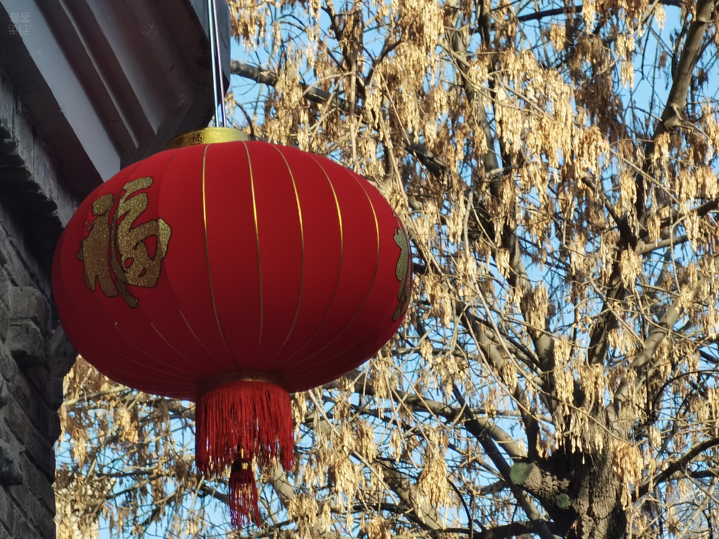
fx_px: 5317
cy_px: 270
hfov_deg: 7.7
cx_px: 360
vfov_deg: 5.8
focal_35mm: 256
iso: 50
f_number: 4.4
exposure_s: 1/134
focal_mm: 28.21
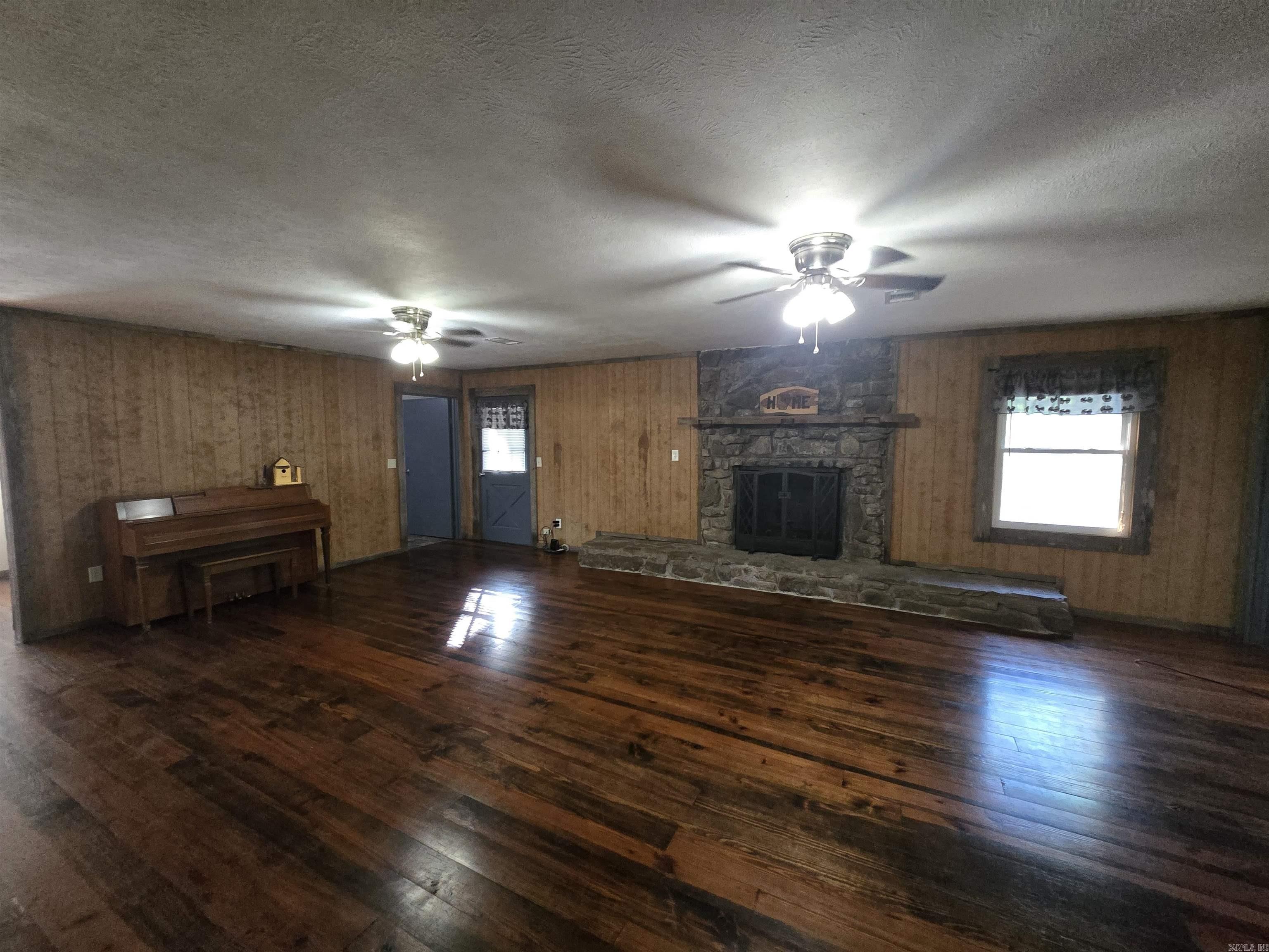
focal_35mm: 13
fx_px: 477
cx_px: 634
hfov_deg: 106.2
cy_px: 476
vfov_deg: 89.9
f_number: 2.2
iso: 1000
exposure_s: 1/60
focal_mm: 2.2
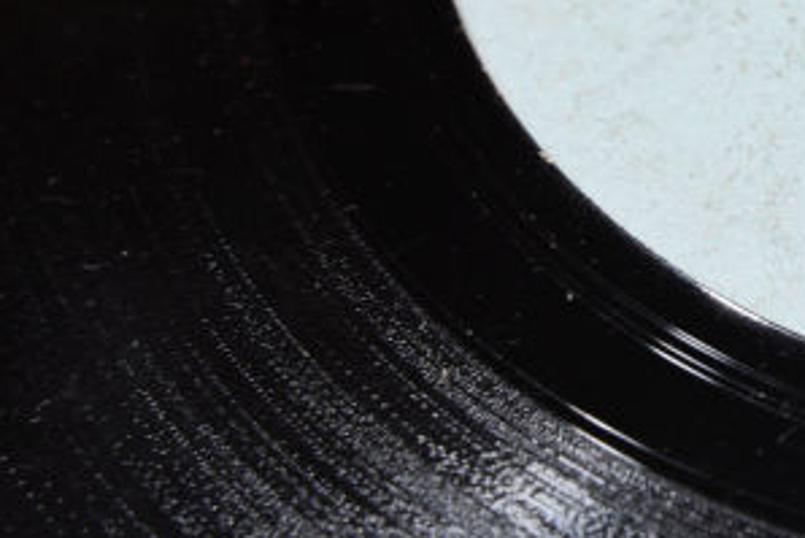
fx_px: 4608
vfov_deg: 6.6
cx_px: 1272
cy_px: -35
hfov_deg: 9.6
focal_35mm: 206
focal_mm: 60
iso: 200
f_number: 11
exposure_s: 1/5
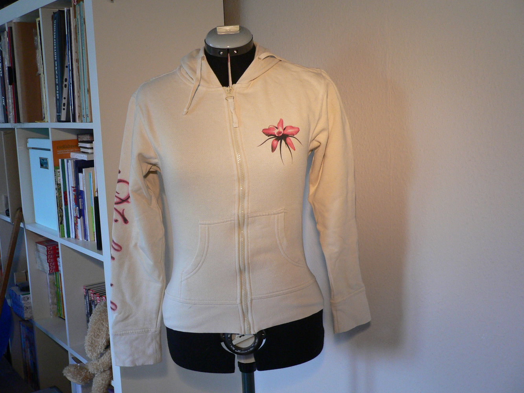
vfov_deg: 34.4
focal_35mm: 42
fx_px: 636
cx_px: 262
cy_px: 196
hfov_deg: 44.8
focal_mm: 7
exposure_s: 1/50
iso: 200
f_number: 2.8
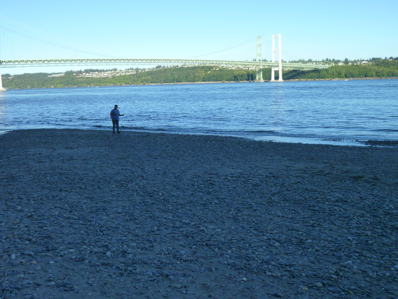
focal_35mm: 31
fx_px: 356
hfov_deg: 58.0
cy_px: 121
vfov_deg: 45.2
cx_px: 162
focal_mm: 4.5
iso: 125
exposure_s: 1/400
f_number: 3.3
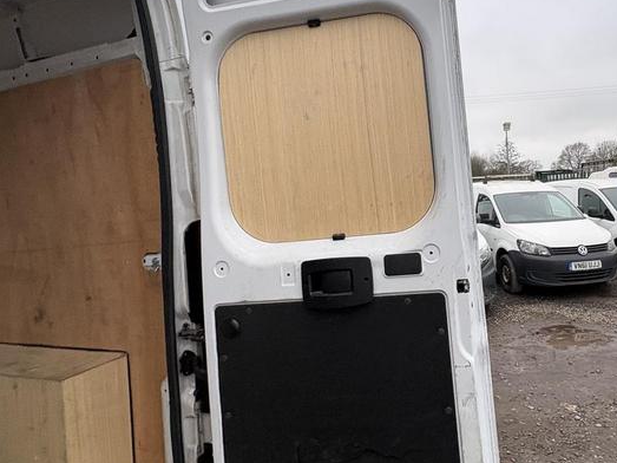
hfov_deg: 69.5
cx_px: 414
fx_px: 428
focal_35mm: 24
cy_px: 191
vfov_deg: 56.5
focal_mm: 2.22
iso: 40
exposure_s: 1/99
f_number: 2.2
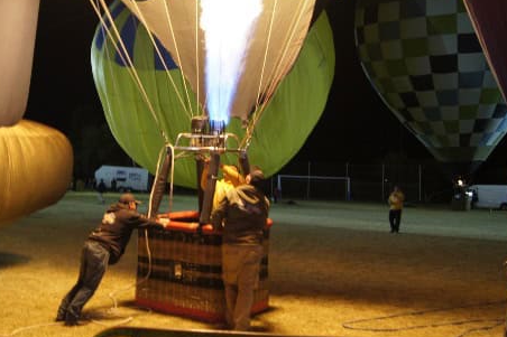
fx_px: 605
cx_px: 201
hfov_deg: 45.2
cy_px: 93
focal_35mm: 43
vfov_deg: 30.7
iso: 800
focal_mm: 18
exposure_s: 1/13
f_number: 5.6
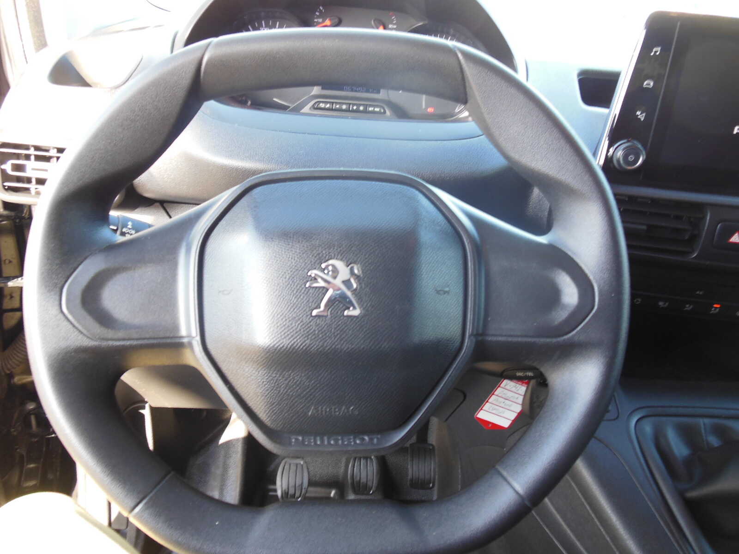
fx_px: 534
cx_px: 370
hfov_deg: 69.4
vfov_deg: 54.9
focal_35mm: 25
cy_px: 277
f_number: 3.2
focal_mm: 4.5
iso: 160
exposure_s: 1/30
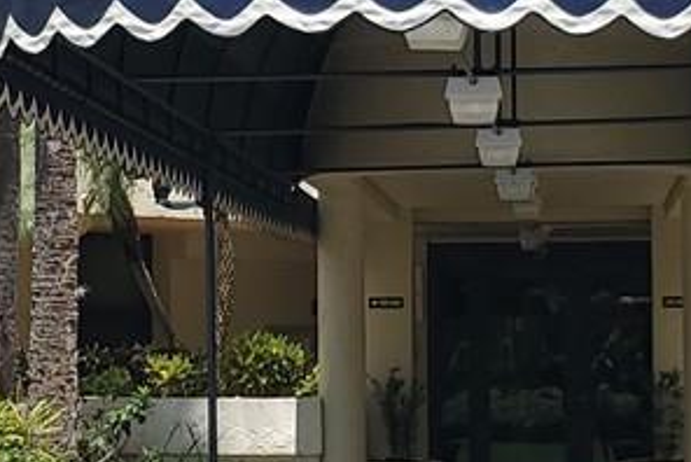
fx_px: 2805
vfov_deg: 9.4
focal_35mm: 146
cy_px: 352
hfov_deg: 14.0
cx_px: 236
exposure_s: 1/1262
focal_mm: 4.3
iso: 50
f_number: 2.4
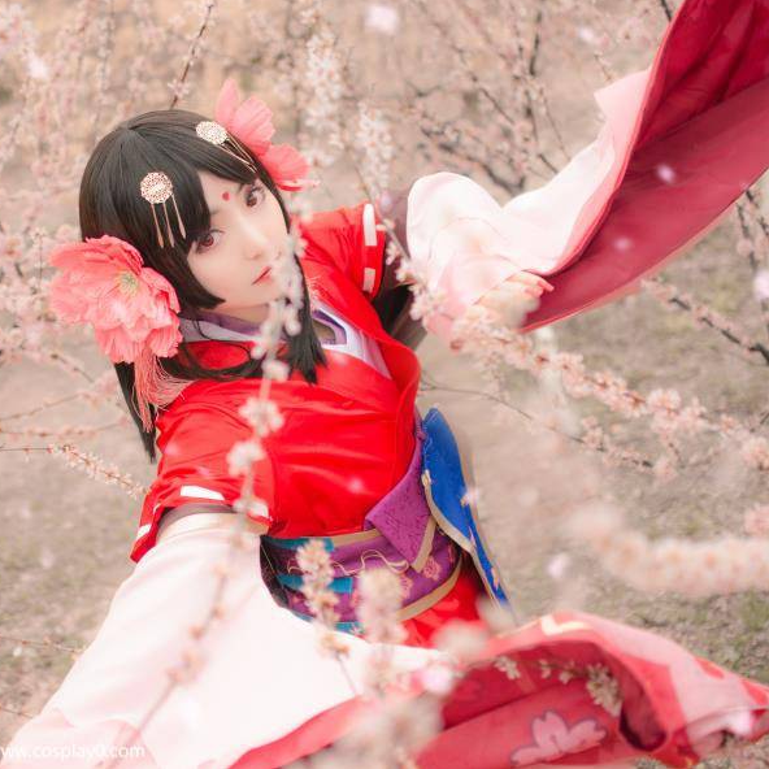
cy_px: 383
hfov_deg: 25.4
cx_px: 274
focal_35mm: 68
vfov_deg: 25.5
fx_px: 1700
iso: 100
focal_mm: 35
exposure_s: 1/640
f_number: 1.8
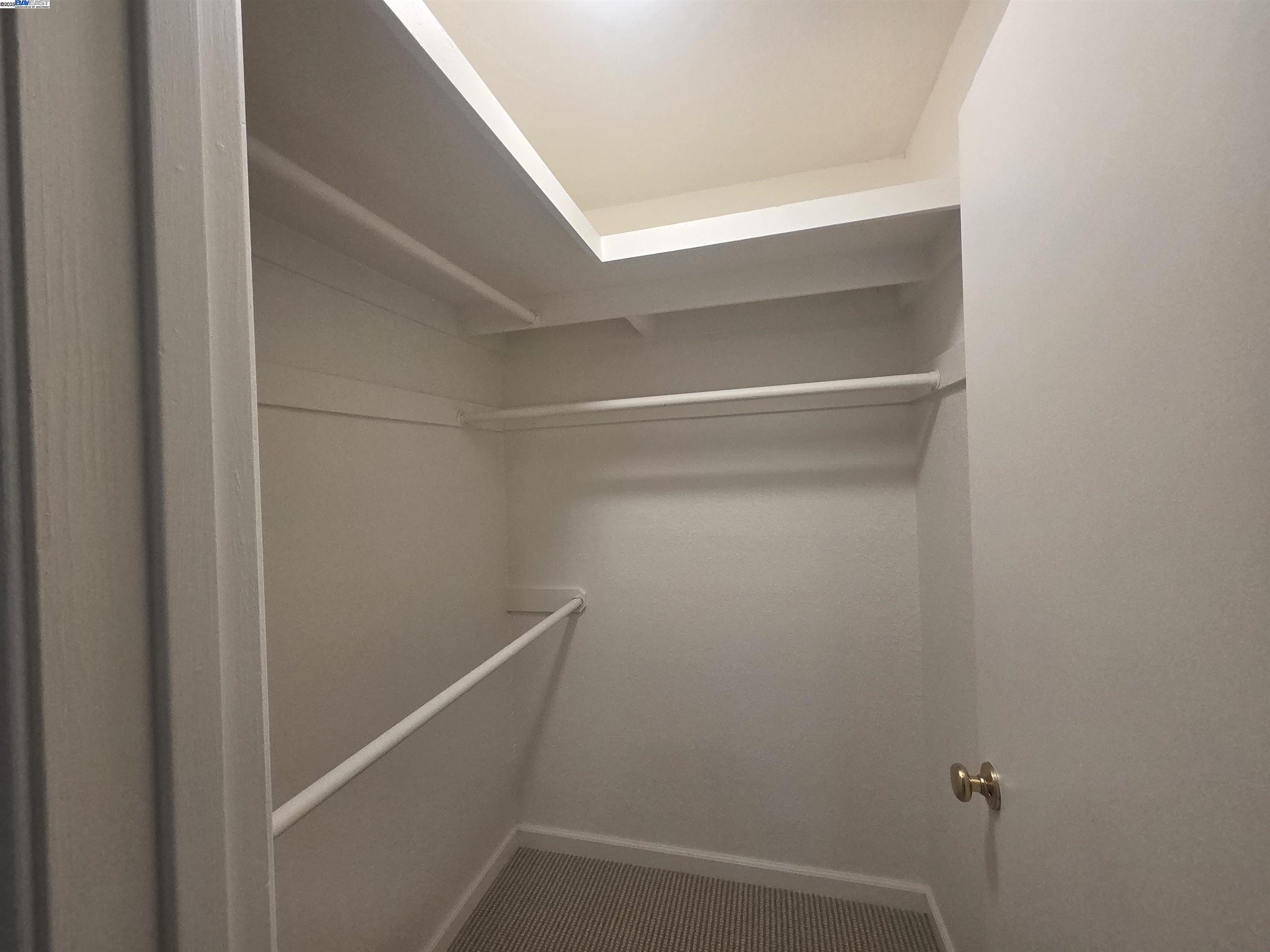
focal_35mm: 13
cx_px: 635
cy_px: 476
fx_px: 477
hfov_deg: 106.2
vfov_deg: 89.9
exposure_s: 1/120
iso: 200
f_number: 2.2
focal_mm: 2.2
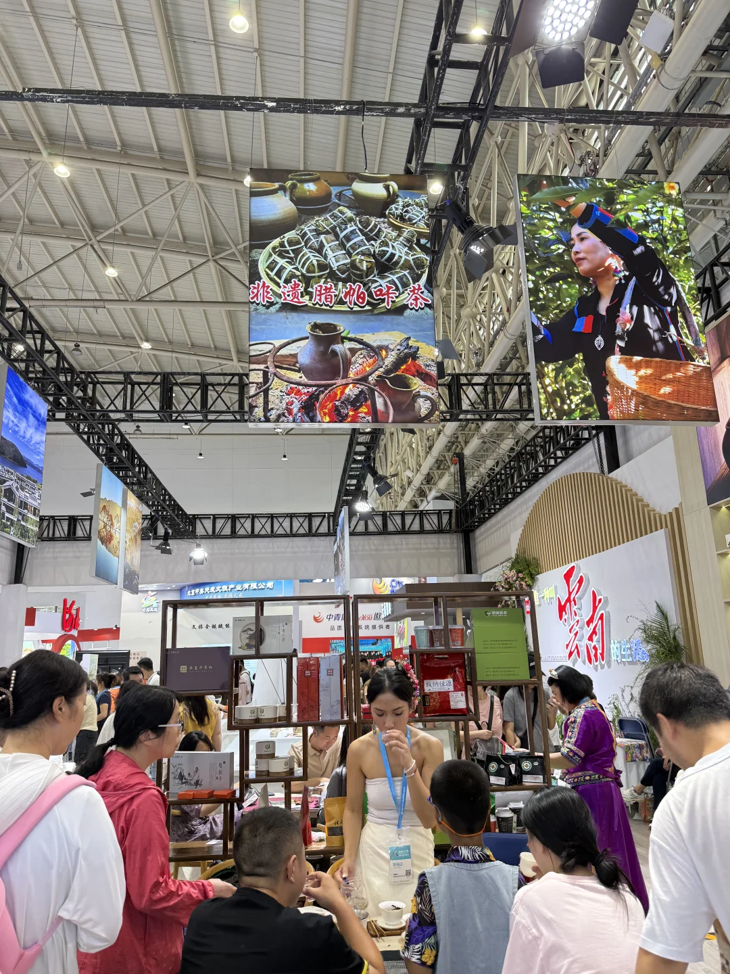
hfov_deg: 56.8
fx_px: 675
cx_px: 365
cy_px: 487
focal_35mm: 24
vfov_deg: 71.6
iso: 100
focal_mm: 6.76
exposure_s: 1/100
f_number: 1.78
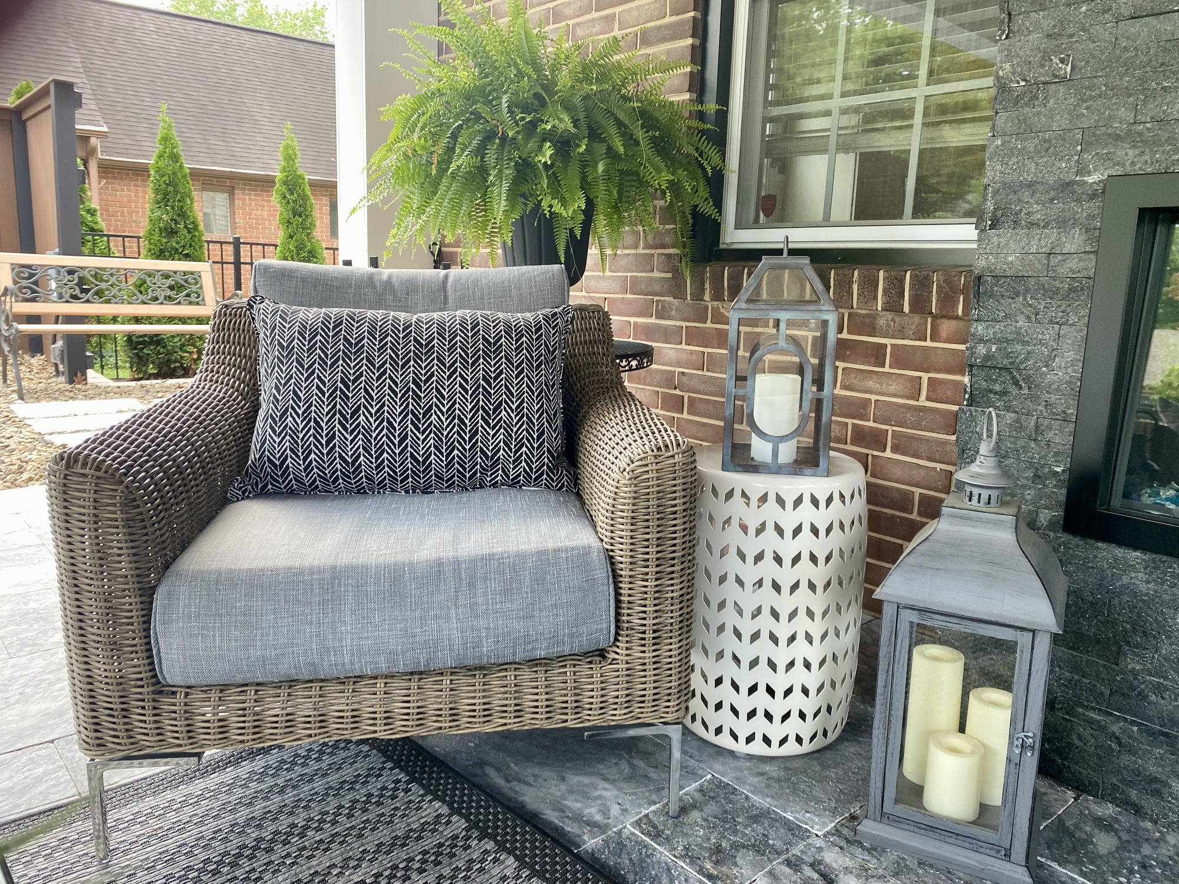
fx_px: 886
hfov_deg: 67.3
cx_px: 590
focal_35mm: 26
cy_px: 442
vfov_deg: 53.1
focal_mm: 4.25
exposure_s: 1/122
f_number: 1.8
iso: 100
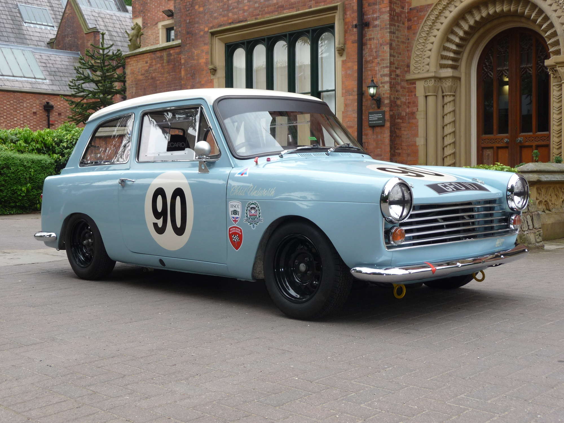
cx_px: 282
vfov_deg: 30.3
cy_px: 212
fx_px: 782
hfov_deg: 39.7
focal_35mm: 48
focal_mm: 8
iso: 100
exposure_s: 1/100
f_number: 4.2
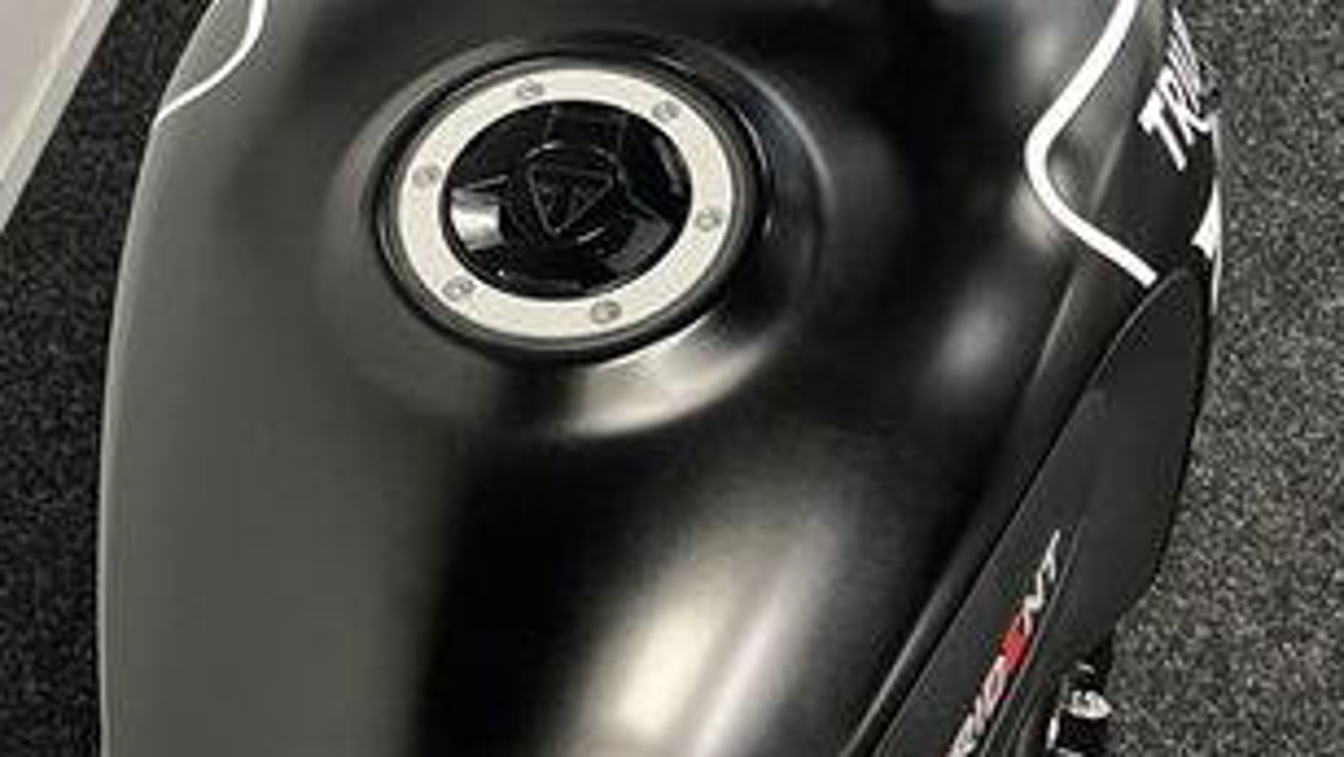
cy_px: 0
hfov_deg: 35.4
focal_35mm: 59
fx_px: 2104
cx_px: 626
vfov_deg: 19.8
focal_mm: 5.1
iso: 160
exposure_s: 1/50
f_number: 1.6
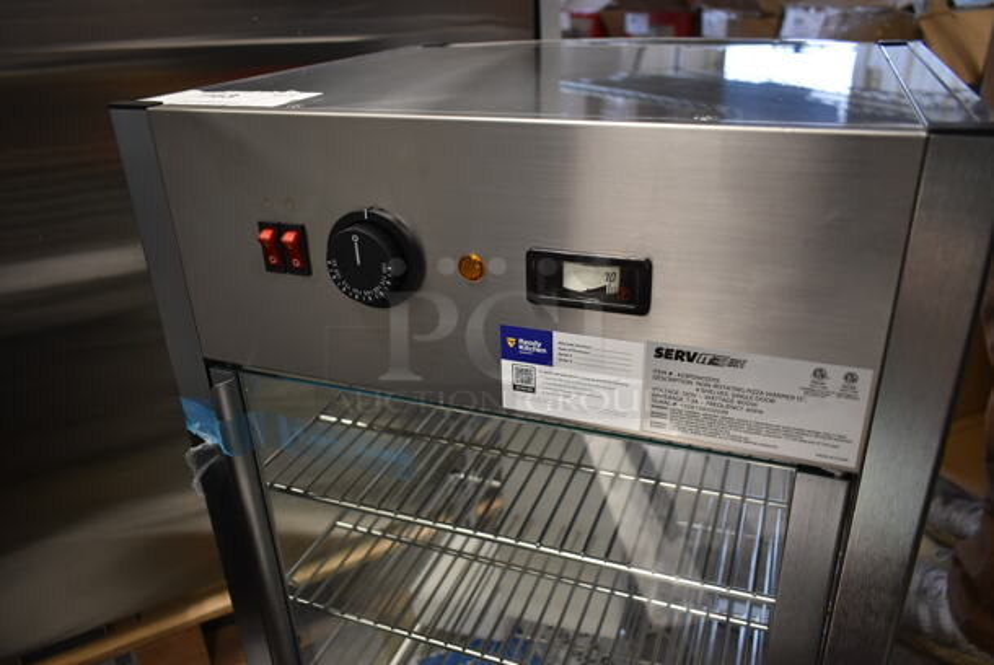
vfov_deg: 48.0
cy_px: 332
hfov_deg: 67.3
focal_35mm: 27
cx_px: 497
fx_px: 746
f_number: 3.5
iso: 560
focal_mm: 18
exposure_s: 1/30
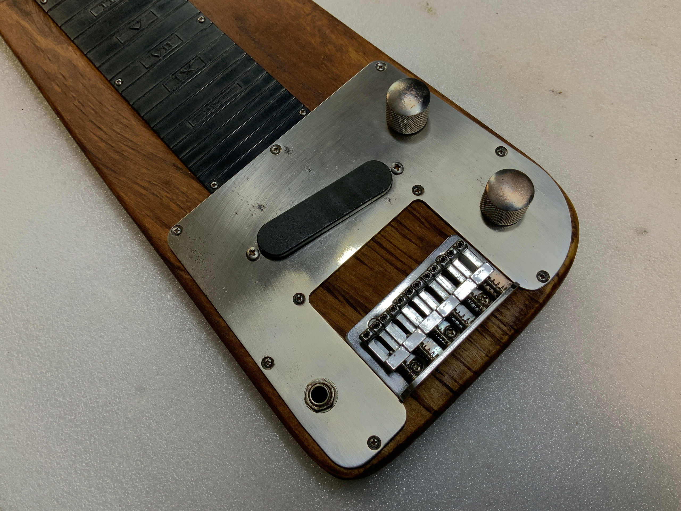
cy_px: 256
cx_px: 340
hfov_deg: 61.7
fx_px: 571
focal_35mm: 29
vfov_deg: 48.2
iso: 25
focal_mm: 3
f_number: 1.8
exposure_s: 1/100
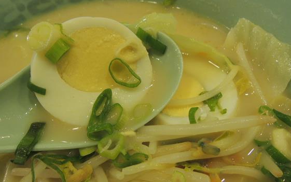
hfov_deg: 64.6
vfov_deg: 43.2
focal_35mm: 29
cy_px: 91
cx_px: 145
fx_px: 230
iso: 250
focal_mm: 4.3
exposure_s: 1/30
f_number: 2.8
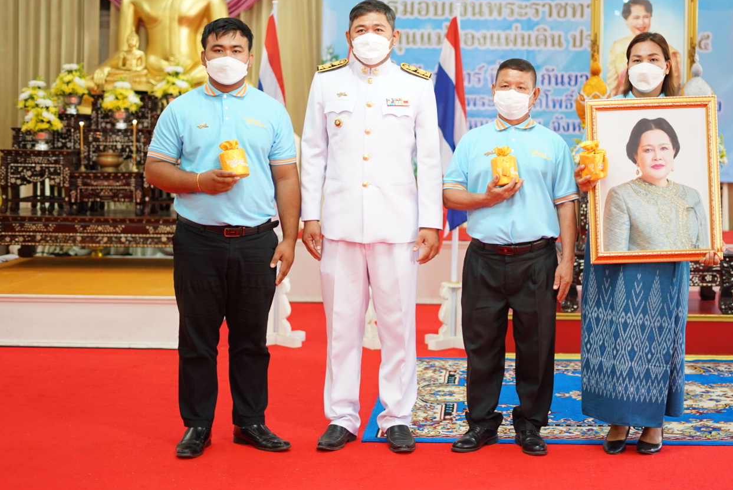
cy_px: 174
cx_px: 458
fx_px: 1325
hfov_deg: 30.8
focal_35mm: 65
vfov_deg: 20.9
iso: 400
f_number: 1.8
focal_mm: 50
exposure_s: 1/50
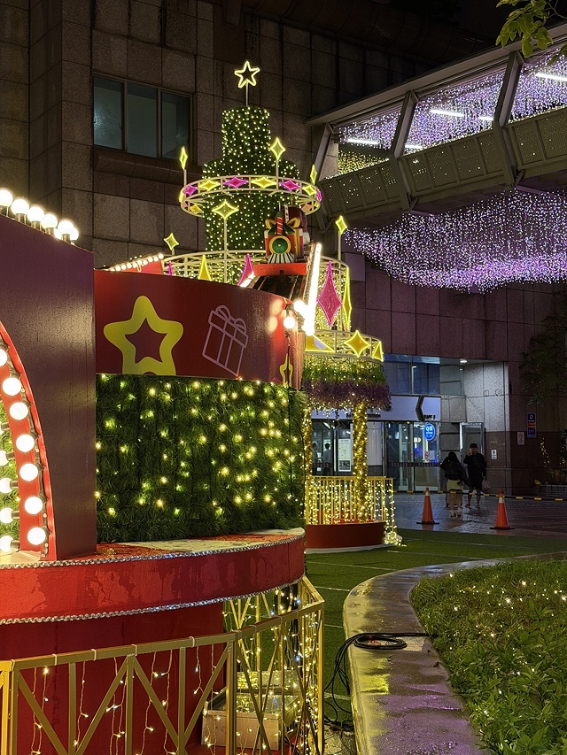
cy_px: 378
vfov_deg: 39.7
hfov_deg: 30.3
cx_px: 284
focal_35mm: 48
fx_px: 1048
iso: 250
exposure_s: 1/60
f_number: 1.78
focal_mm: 6.76
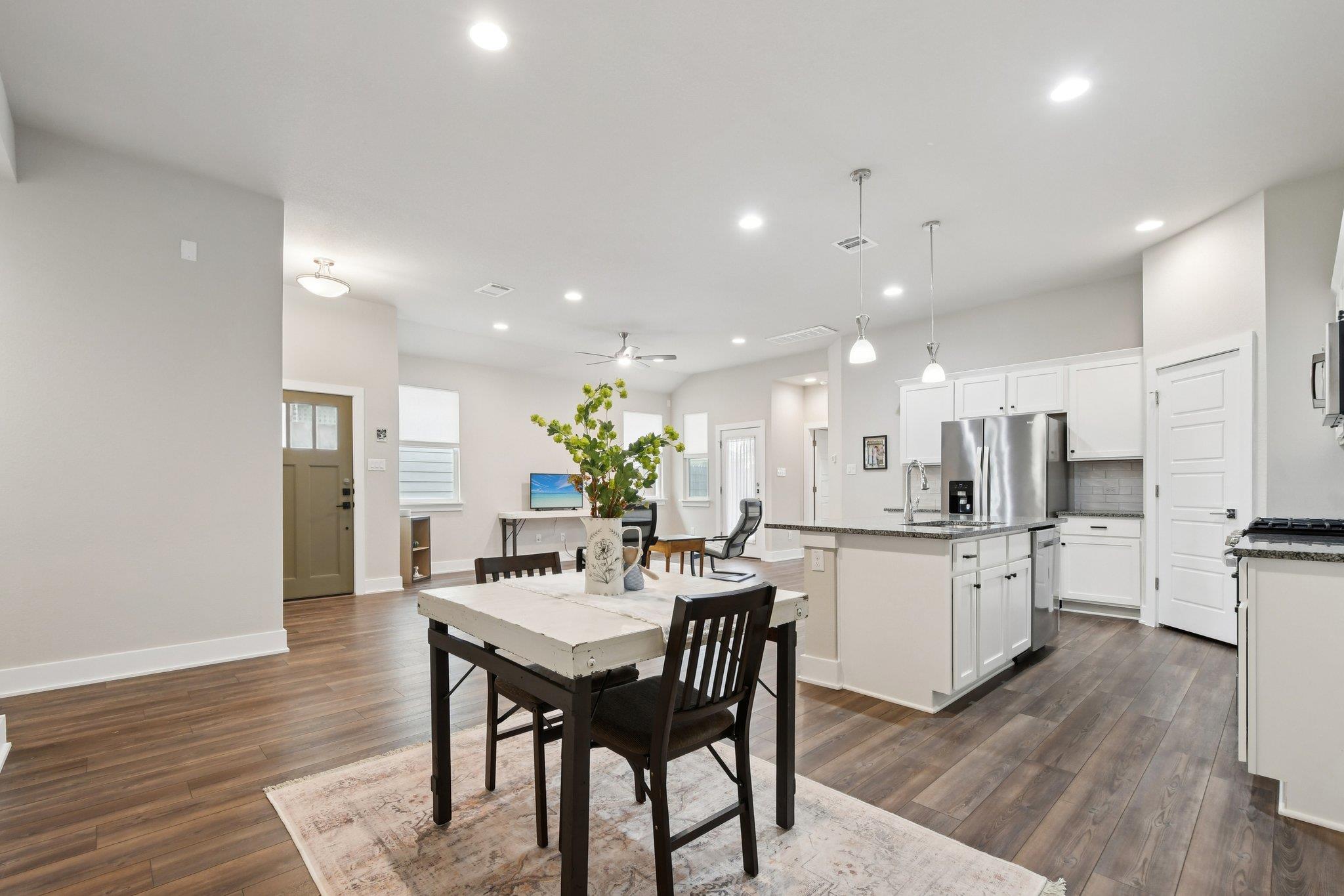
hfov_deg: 100.4
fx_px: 560
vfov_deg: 77.3
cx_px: 672
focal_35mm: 15
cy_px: 448
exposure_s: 1/10
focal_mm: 10
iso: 400
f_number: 8
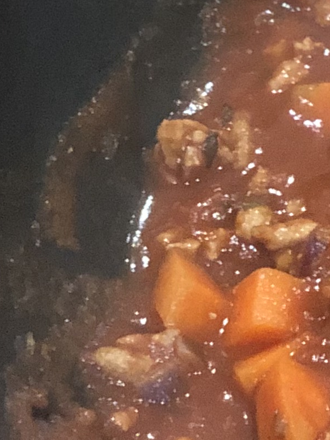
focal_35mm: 263
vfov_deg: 7.5
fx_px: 3342
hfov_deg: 5.4
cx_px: 828
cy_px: 247
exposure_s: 1/17
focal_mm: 6
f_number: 2.4
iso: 160
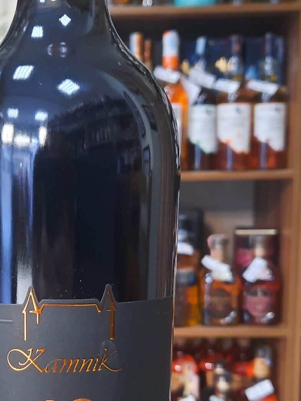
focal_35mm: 61
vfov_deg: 31.5
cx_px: 62
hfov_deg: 23.7
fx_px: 707
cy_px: 257
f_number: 2
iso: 400
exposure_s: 1/25
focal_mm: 4.6
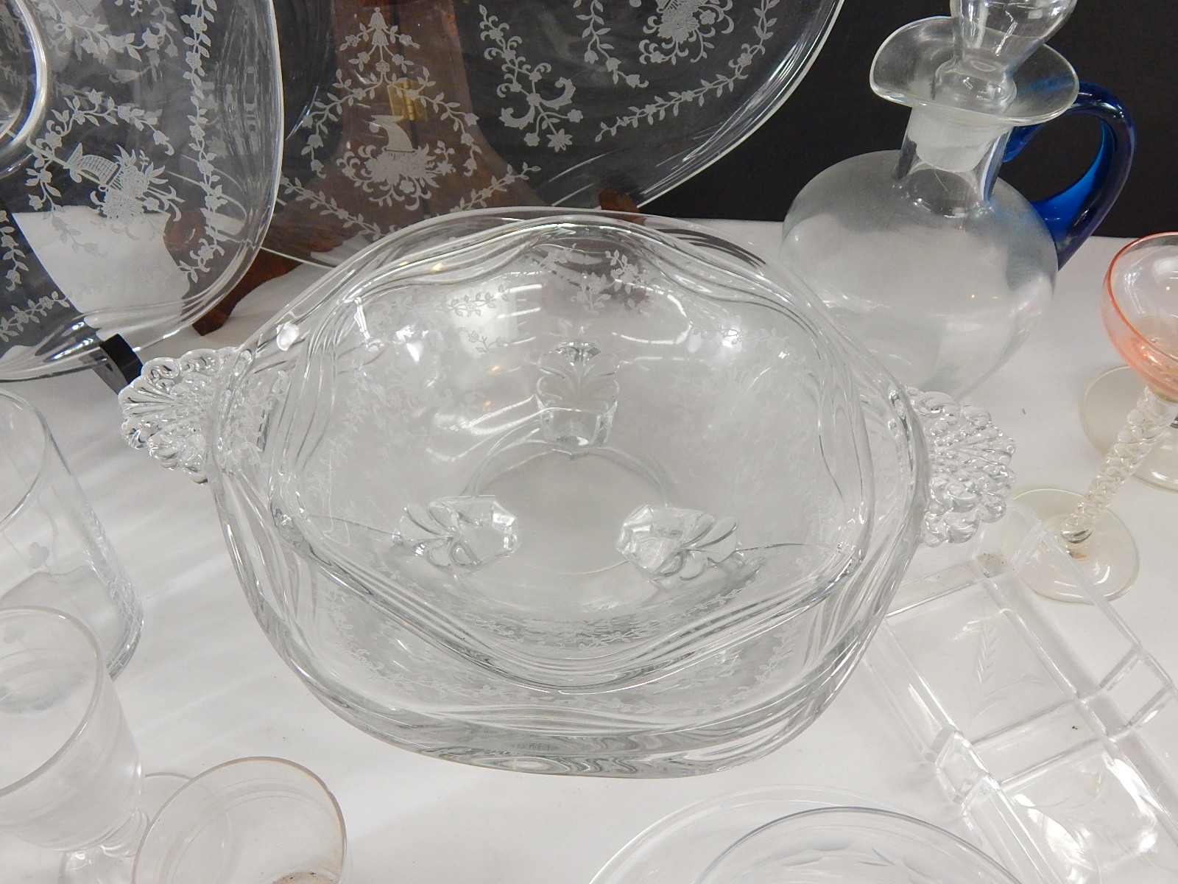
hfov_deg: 58.4
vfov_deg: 45.4
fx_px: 1055
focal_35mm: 31
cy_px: 442
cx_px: 589
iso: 400
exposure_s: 1/125
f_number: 3.2
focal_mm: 5.6
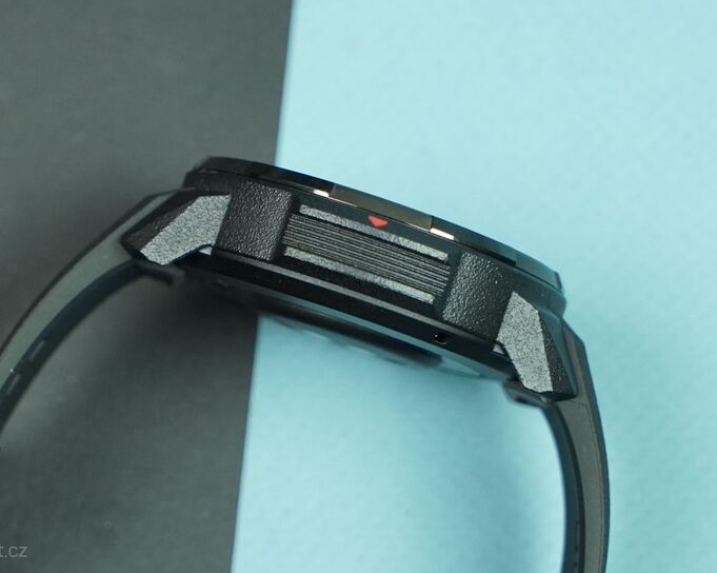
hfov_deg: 23.8
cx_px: 302
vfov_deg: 19.2
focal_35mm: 80
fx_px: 1697
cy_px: 288
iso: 2000
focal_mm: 70
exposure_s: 1/160
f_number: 6.3
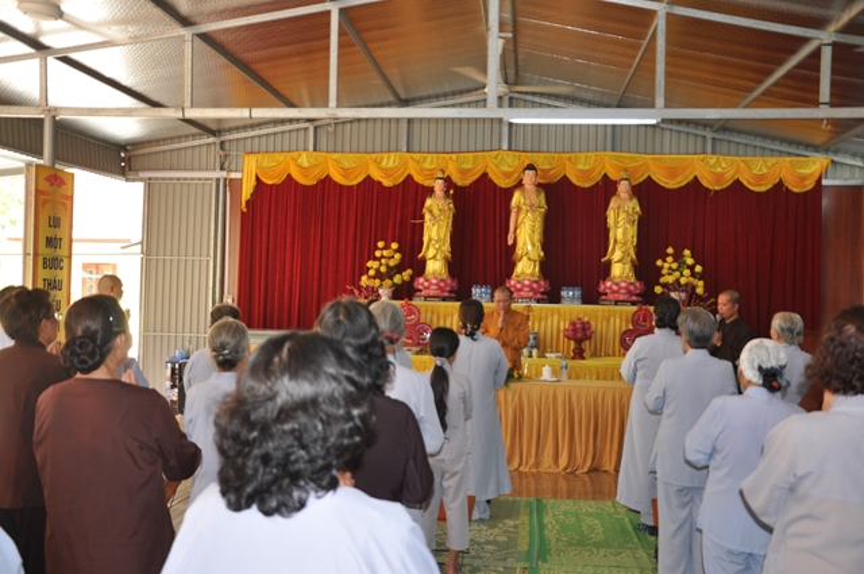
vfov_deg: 36.8
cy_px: 287
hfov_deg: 53.2
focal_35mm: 36
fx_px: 863
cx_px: 432
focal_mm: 24
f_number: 3.8
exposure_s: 1/80
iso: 250
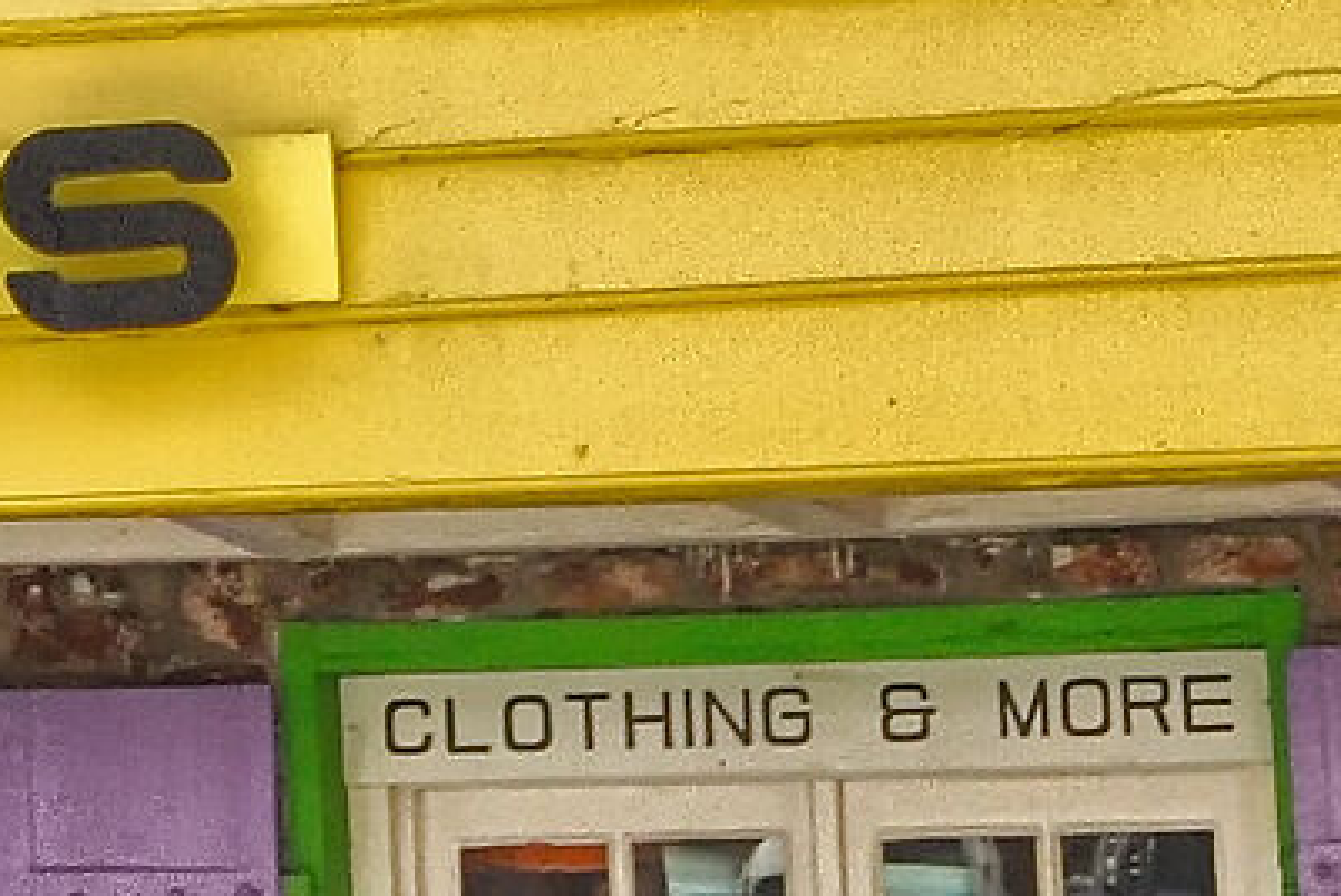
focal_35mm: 269
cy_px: -1294
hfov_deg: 7.4
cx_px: -1087
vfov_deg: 5.0
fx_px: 10027
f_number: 7.1
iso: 100
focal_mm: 30
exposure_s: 1/200
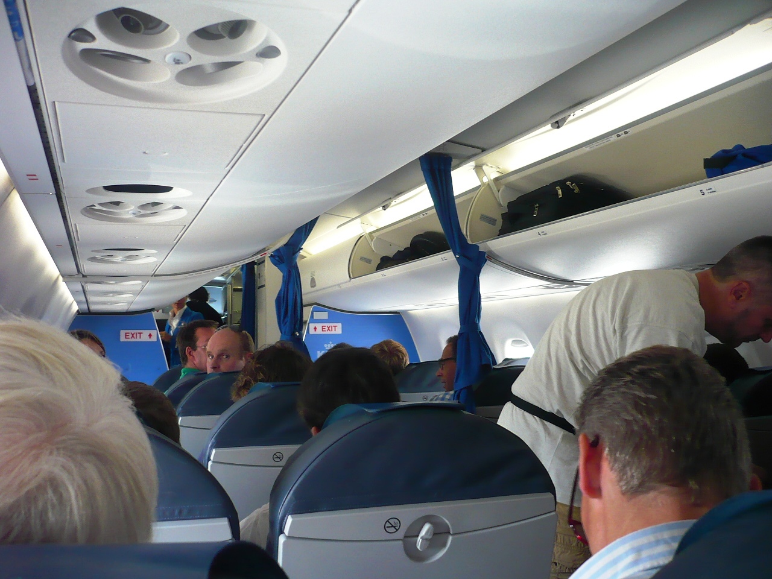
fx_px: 781
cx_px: 386
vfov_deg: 40.7
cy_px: 290
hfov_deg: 52.6
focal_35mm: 35
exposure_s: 1/30
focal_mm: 5.8
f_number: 2.8
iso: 200
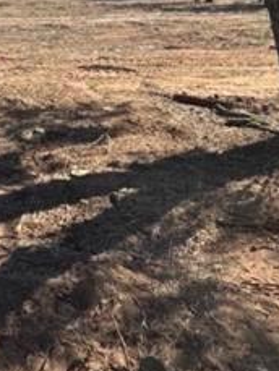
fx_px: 505
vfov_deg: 35.0
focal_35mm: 47
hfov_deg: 29.1
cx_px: 8
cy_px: -32
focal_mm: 2.22
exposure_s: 1/1416
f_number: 2.2
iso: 40
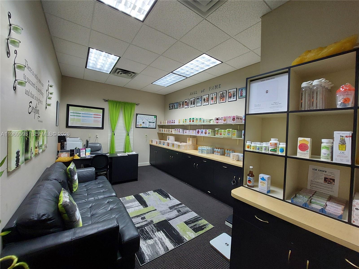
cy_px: 134
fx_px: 135
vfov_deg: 89.9
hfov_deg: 106.2
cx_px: 180
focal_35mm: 13
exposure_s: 1/60
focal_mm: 1.74
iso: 100
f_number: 2.2
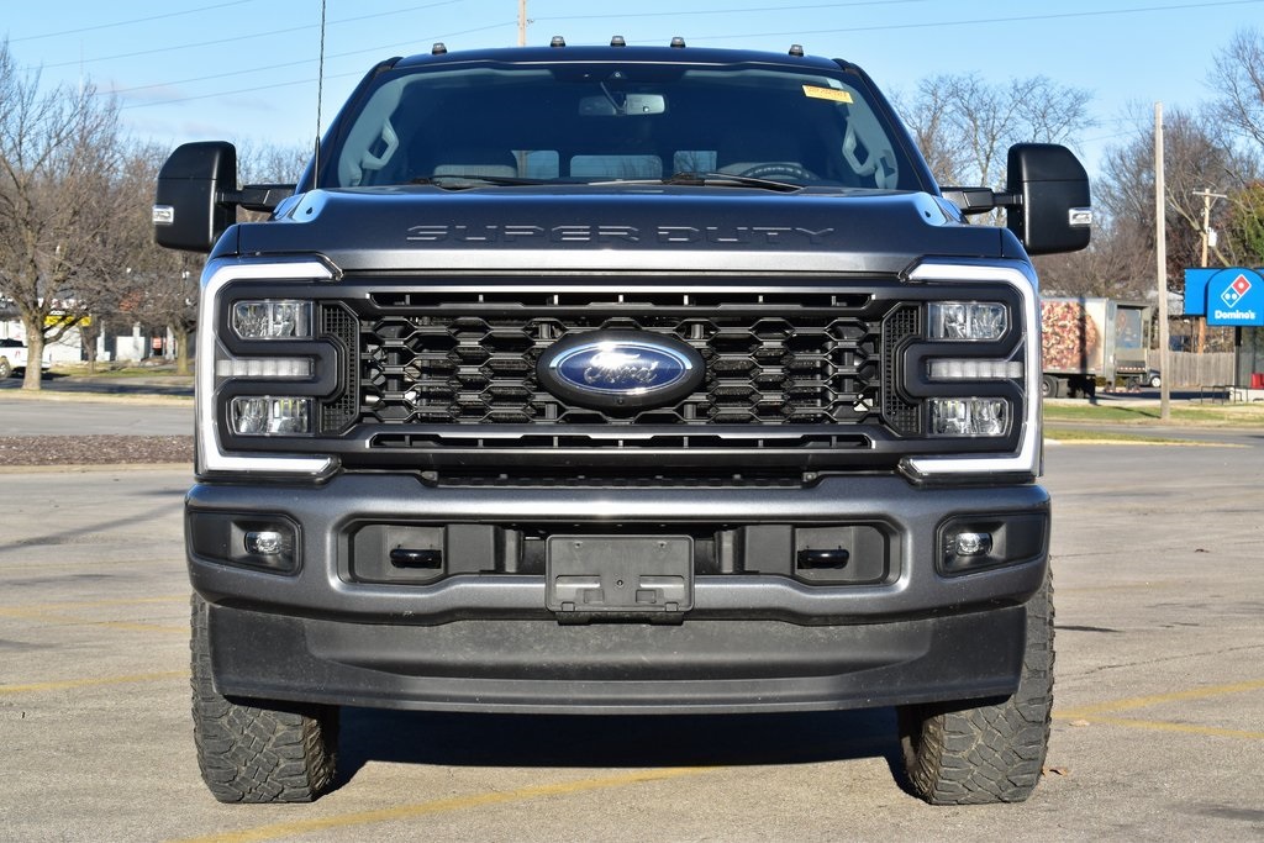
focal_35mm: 72
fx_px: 2528
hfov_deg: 28.1
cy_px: 422
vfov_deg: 18.9
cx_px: 632
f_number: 10
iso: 400
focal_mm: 48
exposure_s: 1/320
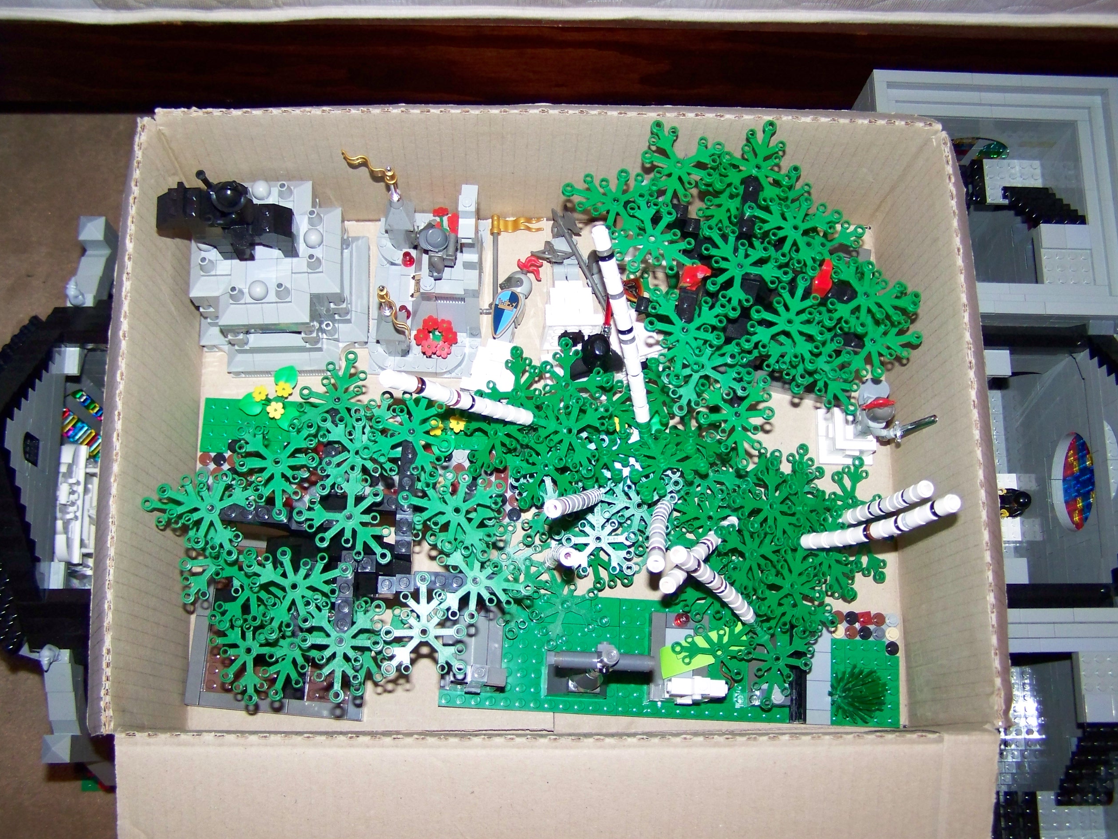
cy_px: 409
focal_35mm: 39
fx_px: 1259
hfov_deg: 47.9
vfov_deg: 36.8
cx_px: 557
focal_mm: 6.3
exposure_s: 1/30
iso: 200
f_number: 2.8
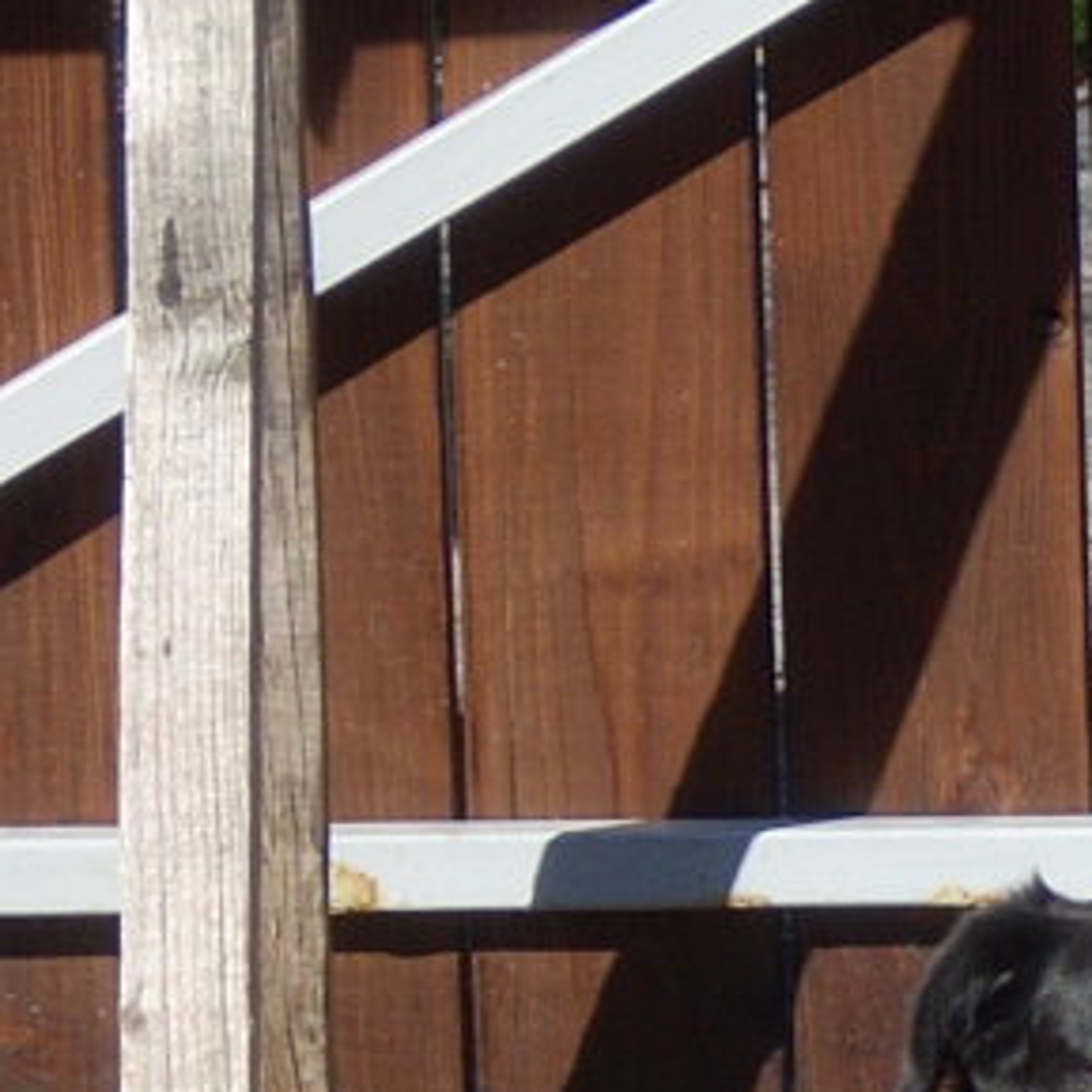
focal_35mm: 415
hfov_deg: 4.2
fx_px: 14811
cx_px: 1780
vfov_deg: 4.2
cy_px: 971
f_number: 5.2
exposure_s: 1/297
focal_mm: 18.6
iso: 64
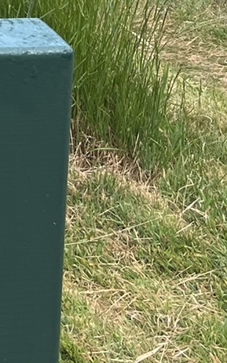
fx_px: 1209
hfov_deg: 9.8
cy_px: -260
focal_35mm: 122
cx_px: -268
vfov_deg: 15.1
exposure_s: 1/1056
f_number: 1.6
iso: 50
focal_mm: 5.1
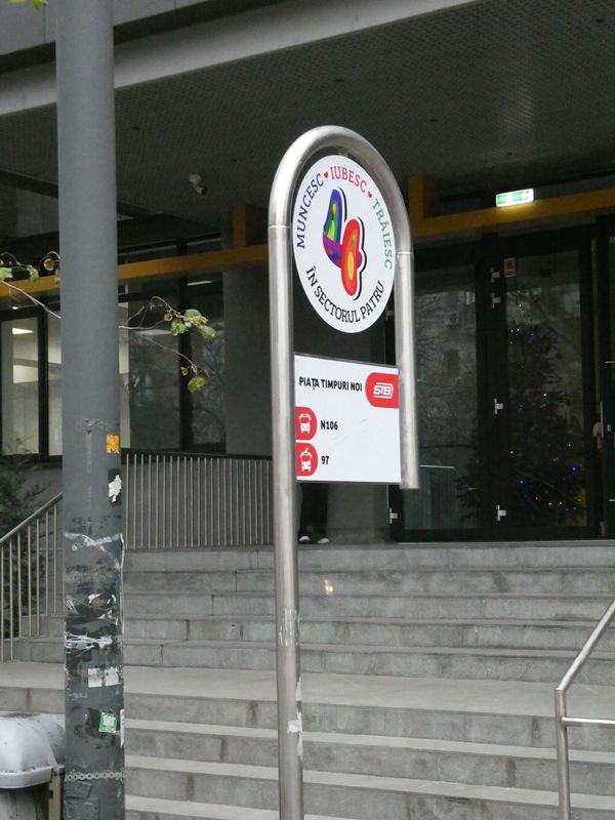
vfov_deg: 31.7
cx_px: 308
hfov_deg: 24.0
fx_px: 1445
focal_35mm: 61
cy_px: 410
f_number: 4.3
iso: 1600
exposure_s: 1/125
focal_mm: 10.9
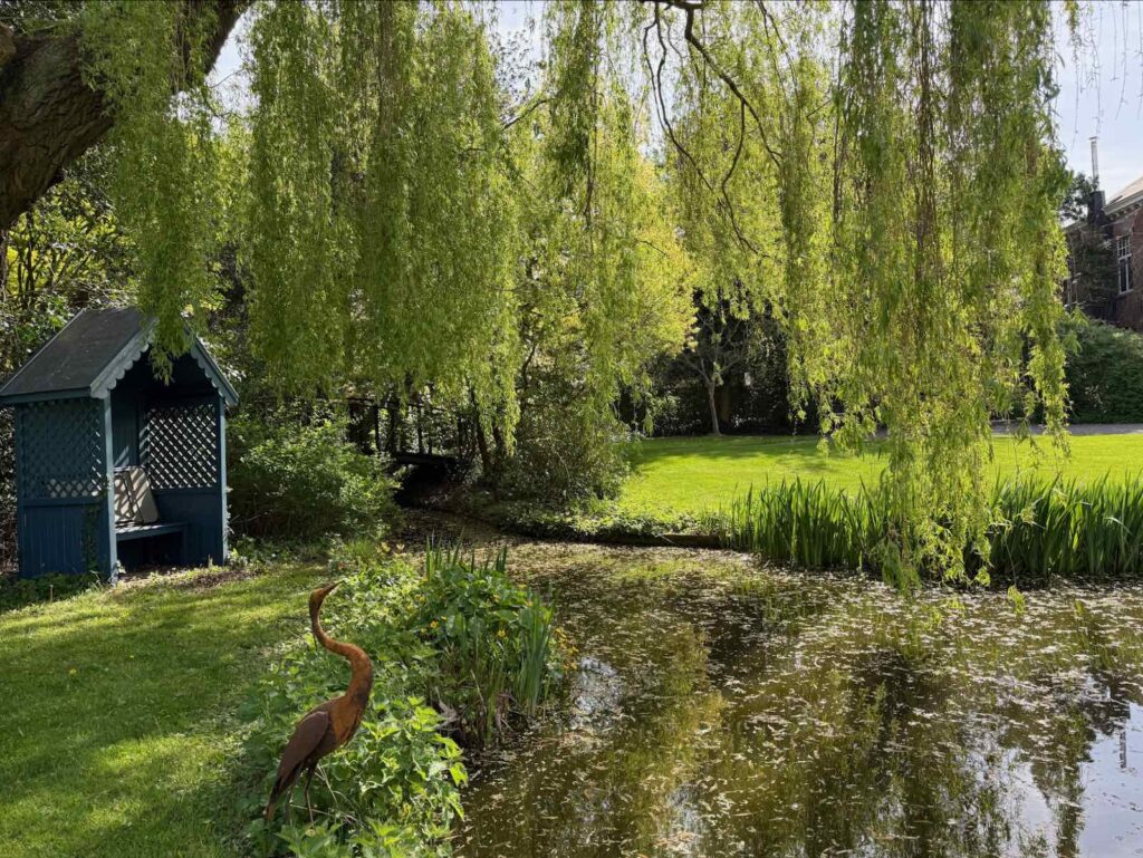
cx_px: 572
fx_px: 793
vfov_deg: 56.9
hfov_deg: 71.6
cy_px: 429
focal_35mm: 24
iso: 100
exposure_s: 1/1122
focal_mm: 6.76
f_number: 1.78
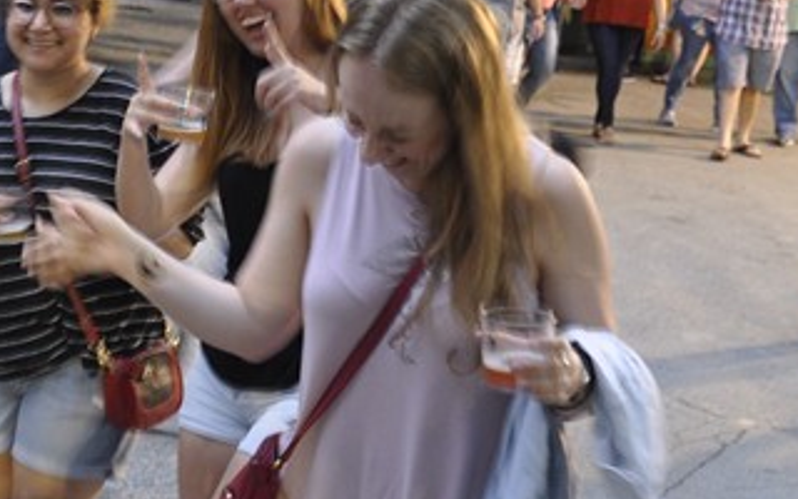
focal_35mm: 86
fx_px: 1870
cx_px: -2
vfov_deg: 15.2
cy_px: 299
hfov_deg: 23.1
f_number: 3.5
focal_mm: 18
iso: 400
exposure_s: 1/15
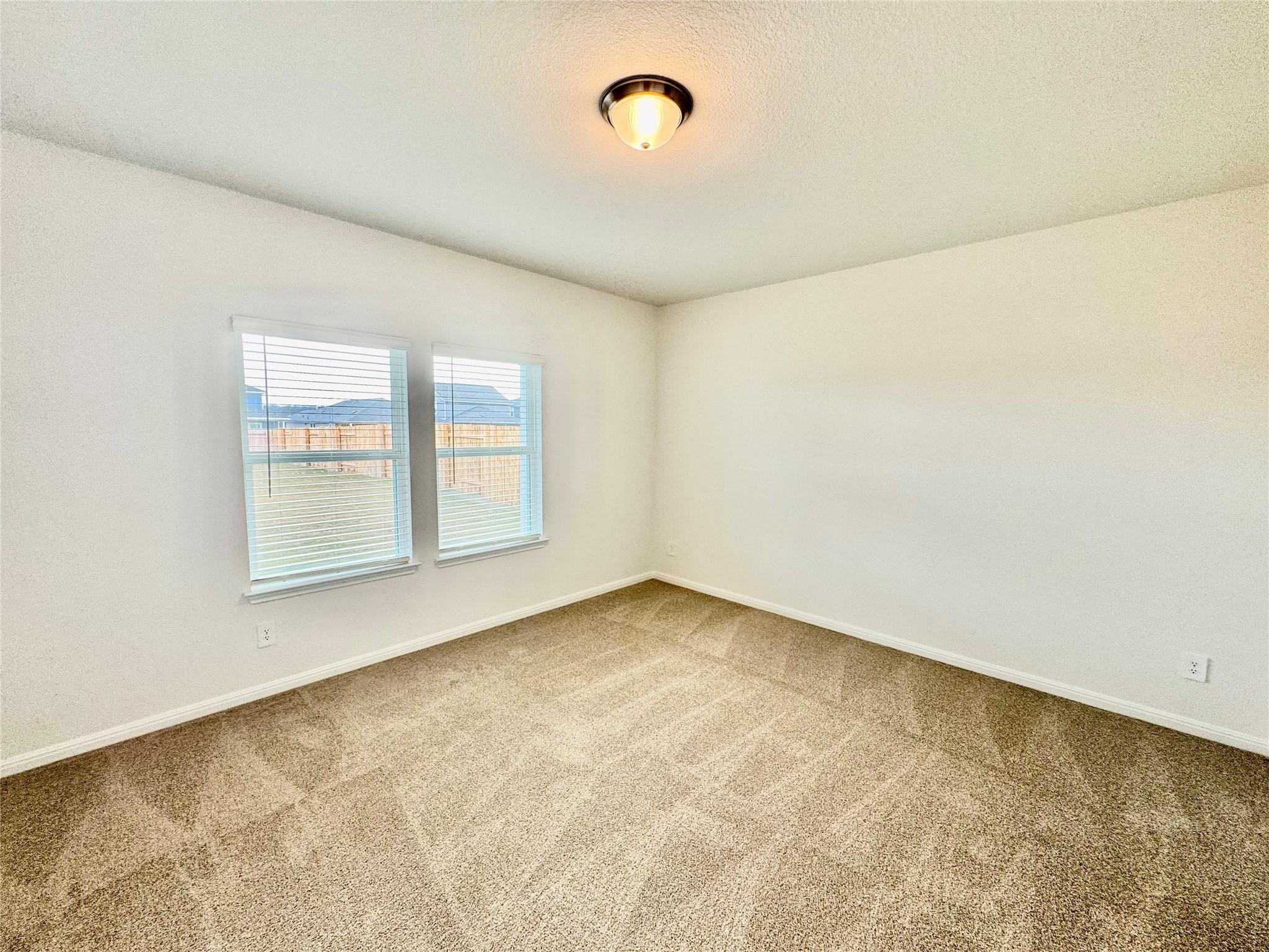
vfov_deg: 85.7
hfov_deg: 102.1
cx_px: 634
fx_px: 513
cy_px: 476
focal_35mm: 14
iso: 80
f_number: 2.2
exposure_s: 1/120
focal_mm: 2.22
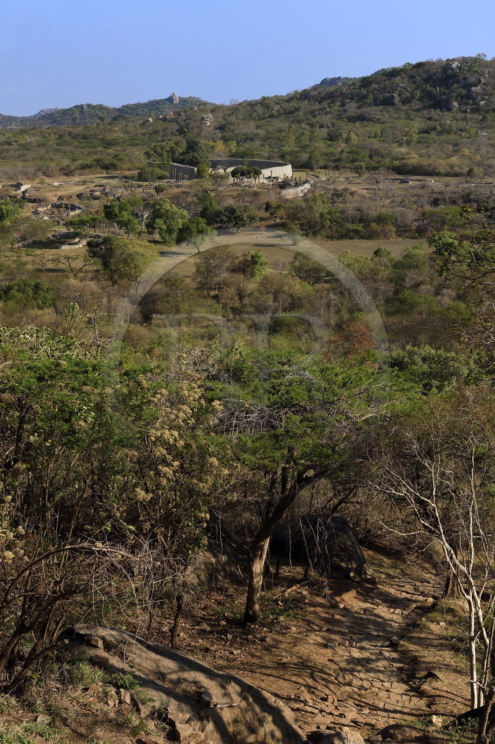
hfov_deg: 28.0
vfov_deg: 41.1
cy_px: 372
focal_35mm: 48
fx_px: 991
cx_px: 248
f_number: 10
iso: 200
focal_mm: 48
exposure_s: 1/250
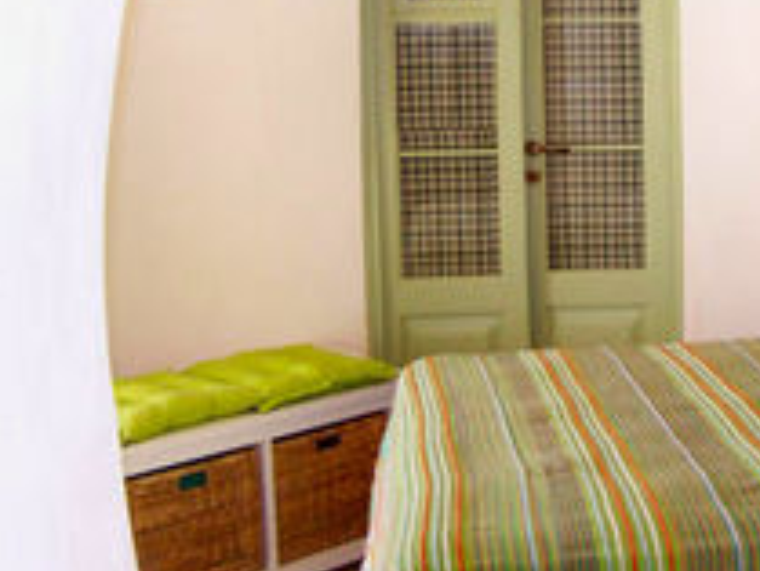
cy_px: 131
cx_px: 662
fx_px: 1472
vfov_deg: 21.7
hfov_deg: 28.0
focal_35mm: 67
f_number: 2.8
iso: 140
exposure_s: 1/90
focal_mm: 6.3
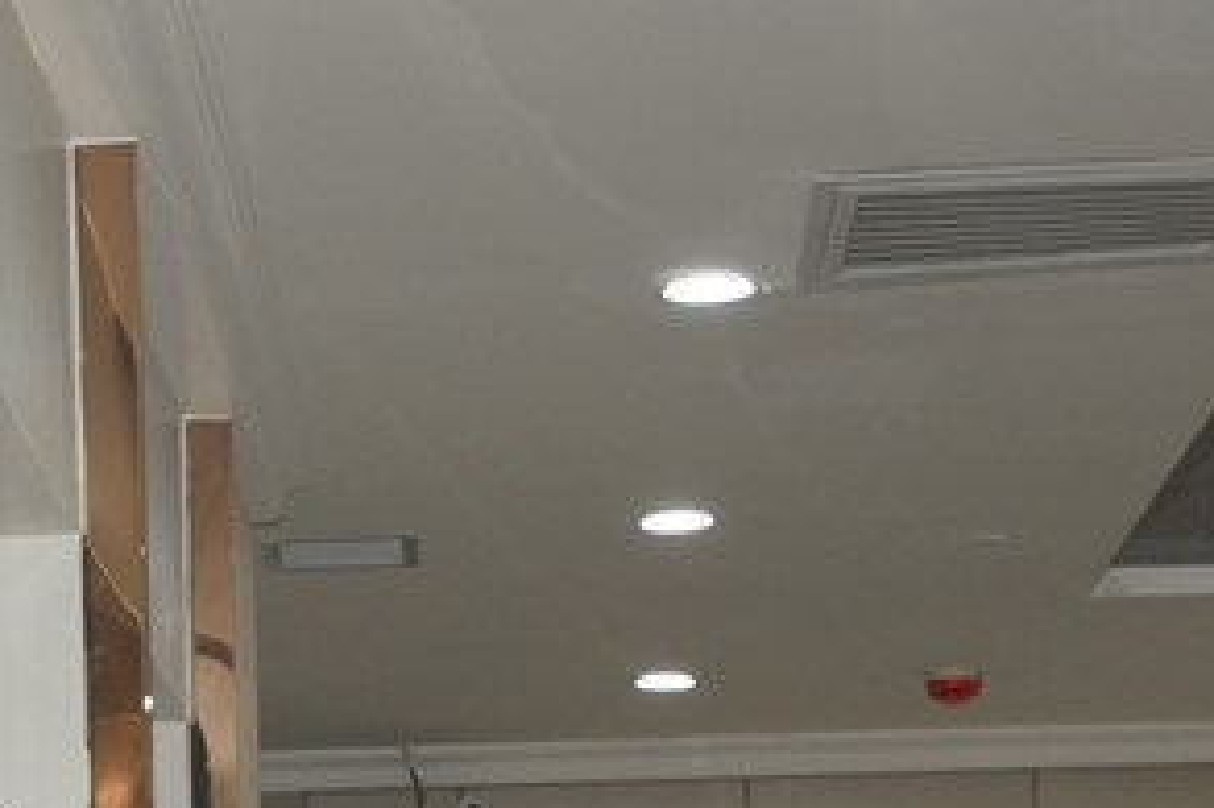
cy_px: 1359
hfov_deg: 17.6
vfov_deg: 11.2
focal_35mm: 115
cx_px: 166
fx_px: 3876
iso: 800
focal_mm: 28
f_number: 6.3
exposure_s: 1/100
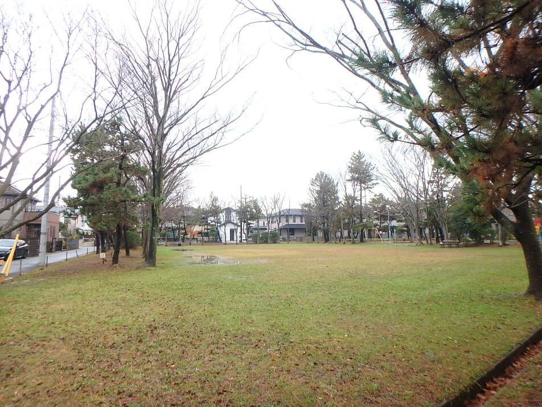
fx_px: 329
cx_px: 271
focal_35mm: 21
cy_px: 204
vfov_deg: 63.4
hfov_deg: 79.0
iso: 125
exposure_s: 1/160
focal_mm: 3.7
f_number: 3.5
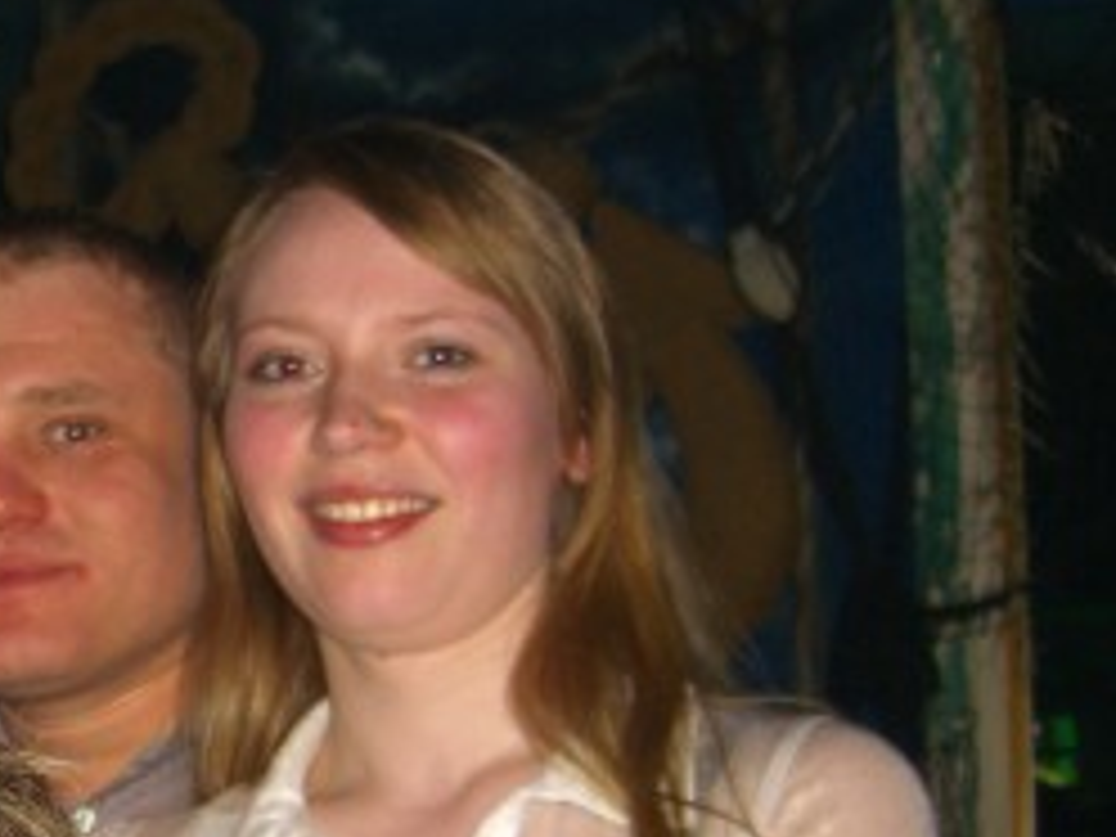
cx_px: -86
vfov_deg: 15.8
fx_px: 2966
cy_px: 788
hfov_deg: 20.4
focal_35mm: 92
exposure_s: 1/60
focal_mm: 7.9
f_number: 2.8
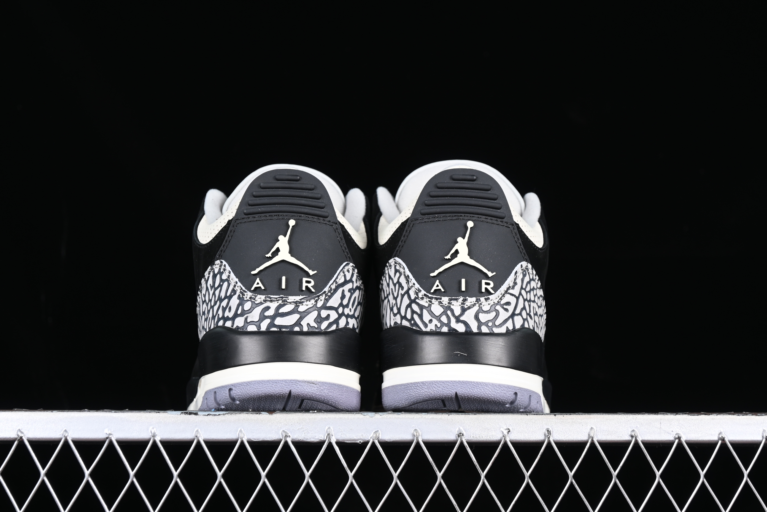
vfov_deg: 18.2
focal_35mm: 75
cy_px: 256
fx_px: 1598
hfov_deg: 27.0
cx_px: 384
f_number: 6.3
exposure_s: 1/60
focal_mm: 50
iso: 160
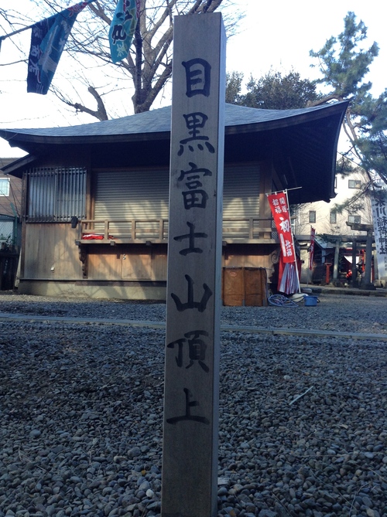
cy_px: 258
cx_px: 194
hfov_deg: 42.9
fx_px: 493
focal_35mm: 33
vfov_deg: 55.4
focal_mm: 3.3
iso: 50
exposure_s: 1/120
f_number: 2.4
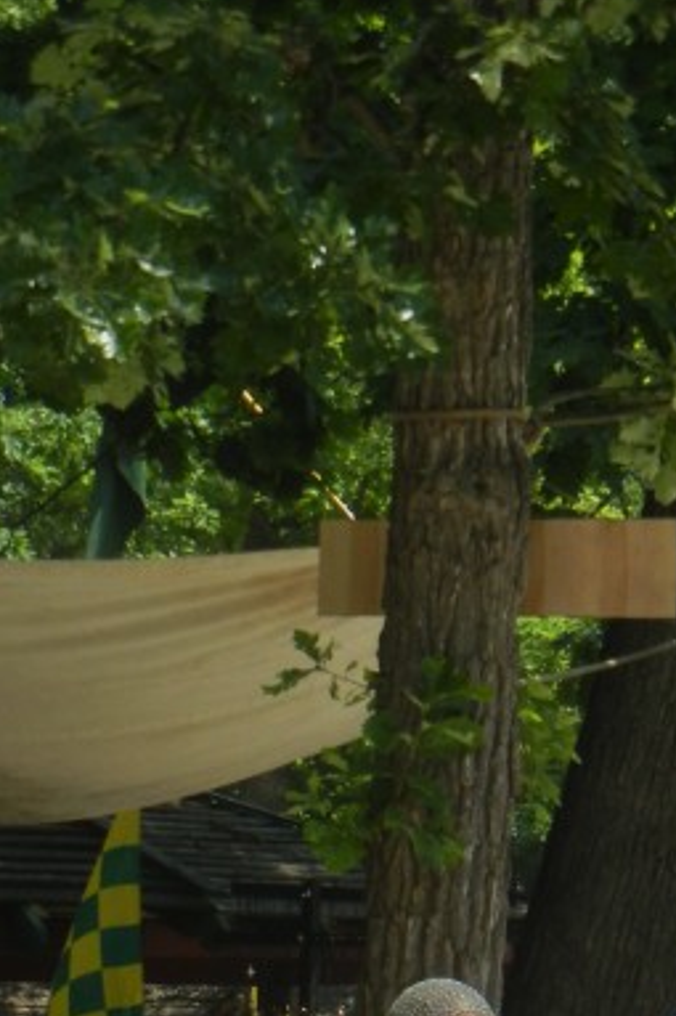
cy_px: 1149
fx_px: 8006
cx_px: 252
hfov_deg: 4.8
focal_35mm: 284
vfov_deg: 7.2
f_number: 4.5
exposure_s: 1/628
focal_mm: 18.3
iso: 160
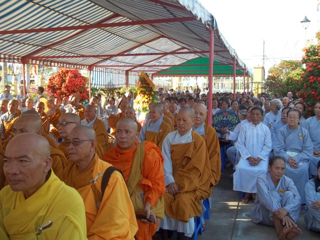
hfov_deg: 51.4
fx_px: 333
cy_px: 120
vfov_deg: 39.7
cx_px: 160
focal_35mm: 36
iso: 64
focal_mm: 6.5
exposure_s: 1/160
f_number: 3.1
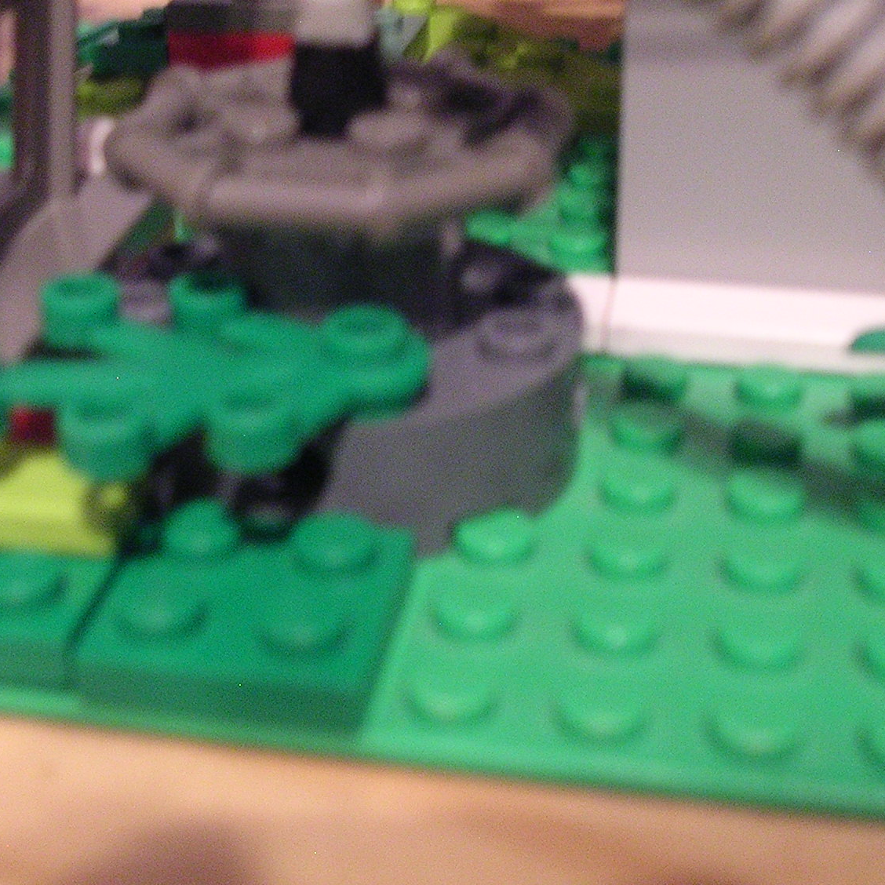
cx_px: 279
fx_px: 1764
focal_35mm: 61
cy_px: 295
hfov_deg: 27.9
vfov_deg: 28.0
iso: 400
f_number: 2.8
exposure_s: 1/1.3
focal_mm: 5.8
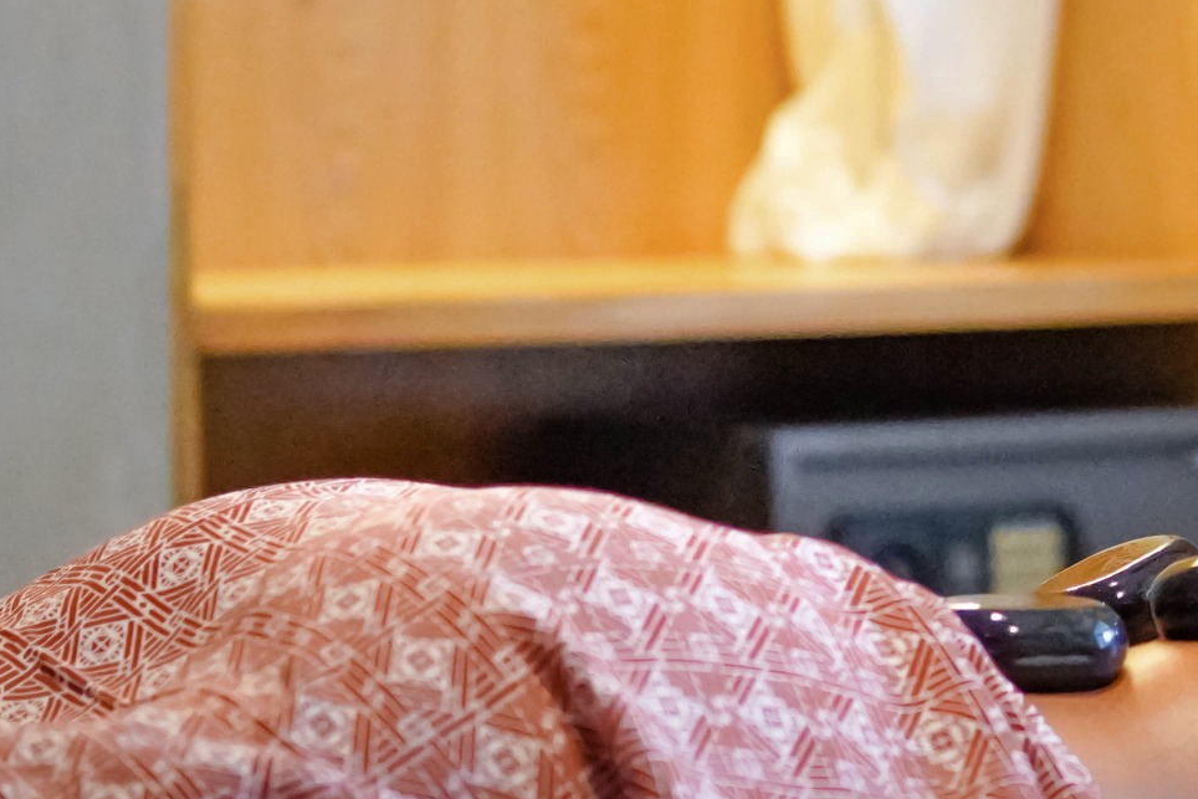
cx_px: 1322
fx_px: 4659
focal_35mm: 140
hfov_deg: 14.3
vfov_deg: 9.7
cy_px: 37
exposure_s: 1/500
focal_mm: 30
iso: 2500
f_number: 1.4
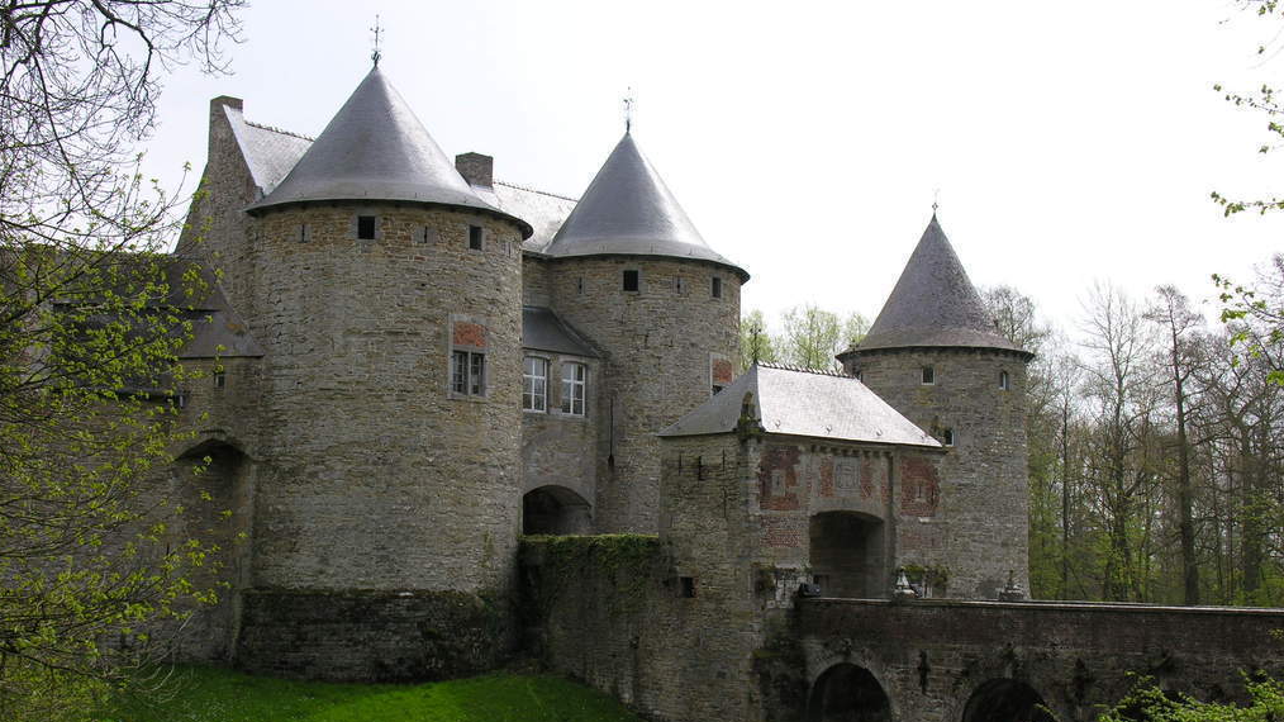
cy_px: 456
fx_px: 1872
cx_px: 638
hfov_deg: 37.9
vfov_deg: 21.8
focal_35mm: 55
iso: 50
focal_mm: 12.7
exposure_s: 1/166
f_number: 5.5
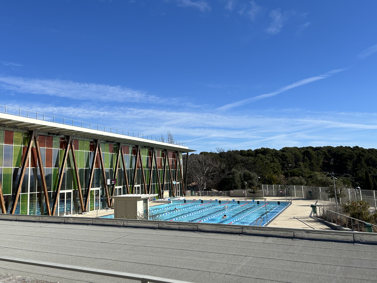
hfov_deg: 54.9
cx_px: 147
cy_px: 121
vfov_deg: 42.8
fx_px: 359
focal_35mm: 33
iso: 50
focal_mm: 5.7
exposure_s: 1/5319
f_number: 1.5
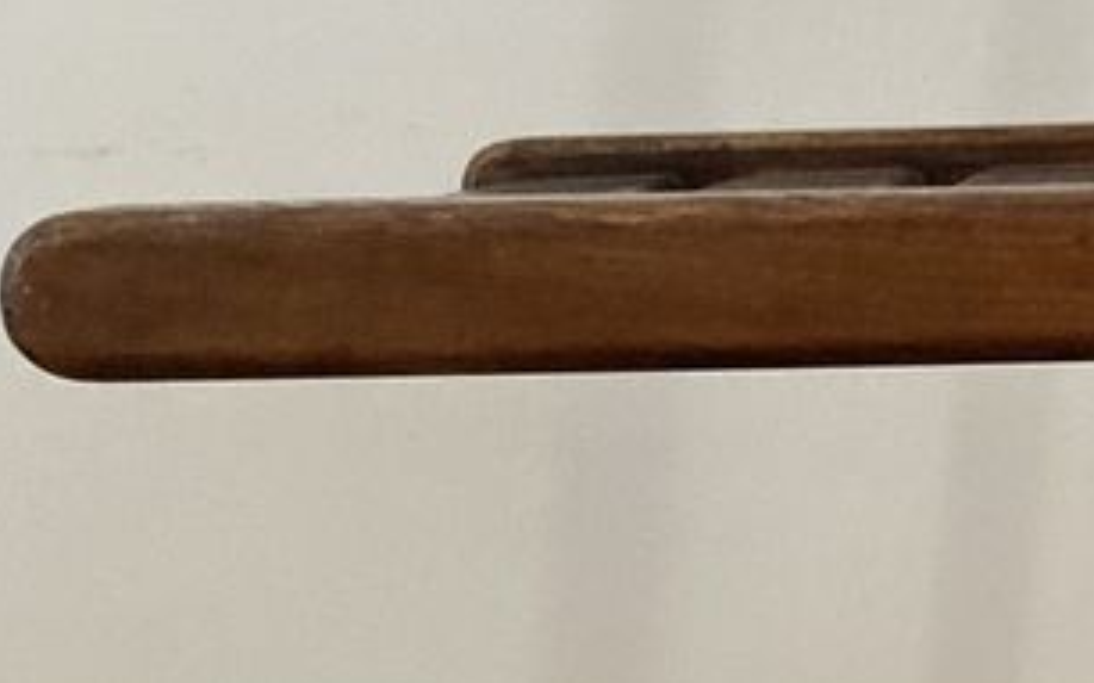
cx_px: 1205
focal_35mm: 97
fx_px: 2891
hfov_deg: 20.4
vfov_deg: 13.4
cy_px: 461
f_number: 1.8
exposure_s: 1/39
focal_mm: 3.99
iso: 400
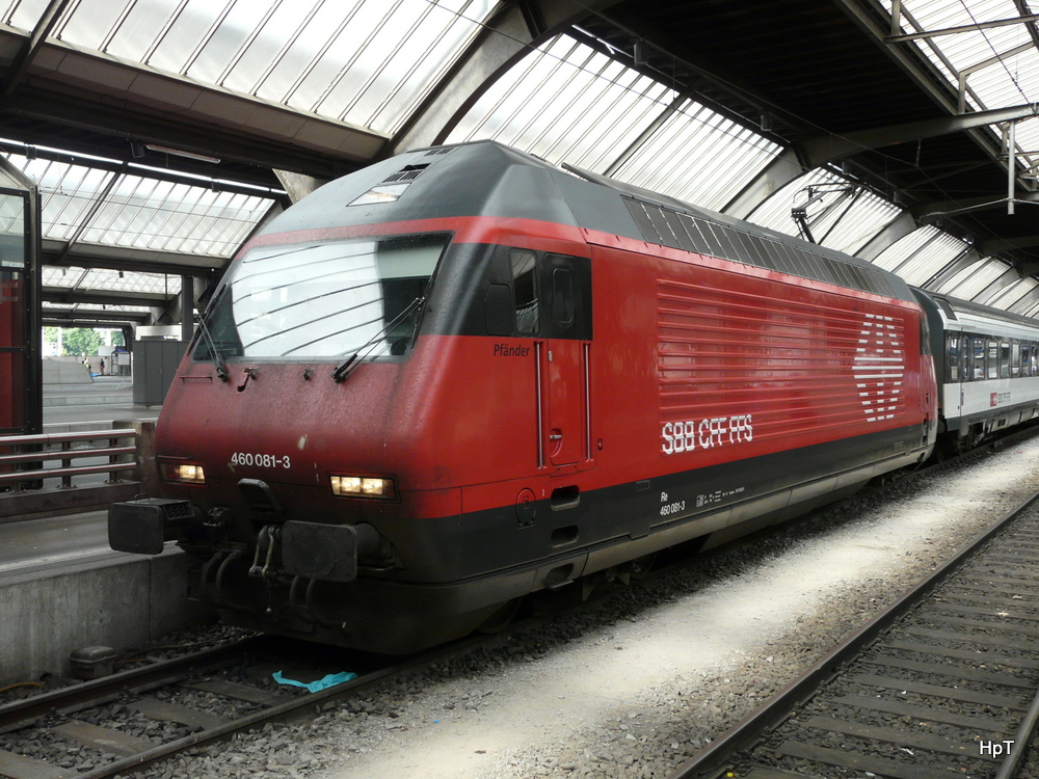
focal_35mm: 36
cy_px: 390
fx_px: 1081
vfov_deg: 39.7
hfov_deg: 51.4
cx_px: 520
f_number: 3.2
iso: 125
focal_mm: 5.9
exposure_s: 1/160
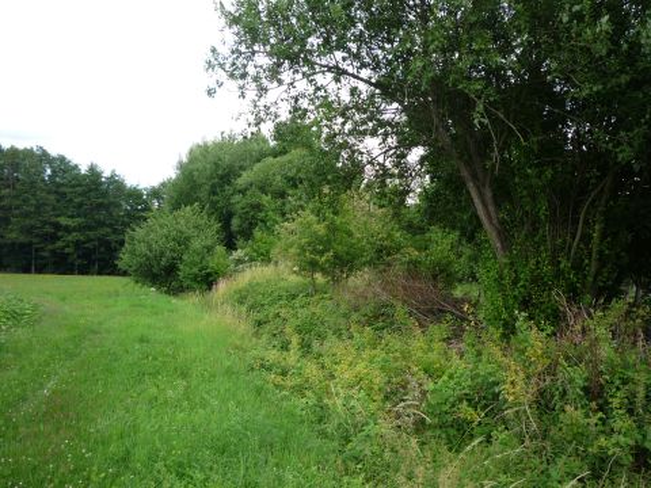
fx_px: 602
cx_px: 326
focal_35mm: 32
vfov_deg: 44.2
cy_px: 244
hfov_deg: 56.8
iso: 100
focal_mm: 5.2
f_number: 4
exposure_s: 1/160
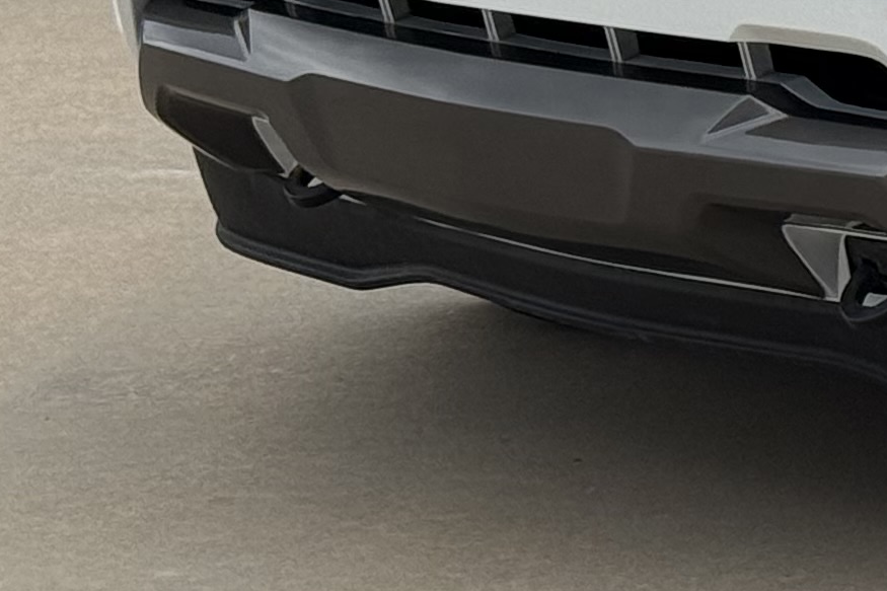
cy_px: -414
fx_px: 5666
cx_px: 1825
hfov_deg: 8.5
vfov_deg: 5.9
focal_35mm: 230
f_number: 1.78
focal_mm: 6.76
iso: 80
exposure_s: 1/1931
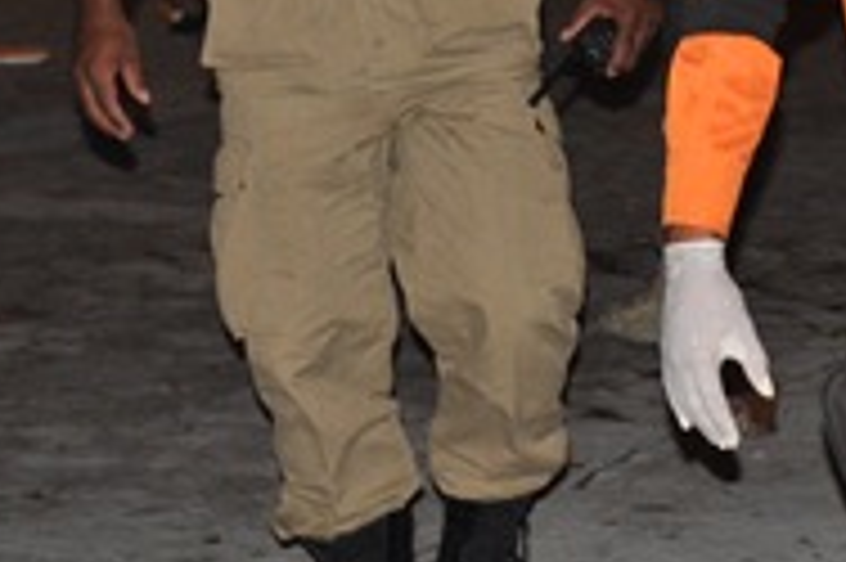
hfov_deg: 10.2
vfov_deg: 7.0
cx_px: 1368
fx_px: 4555
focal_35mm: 194
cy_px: -29
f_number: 4.8
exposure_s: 1/60
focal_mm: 38
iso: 640
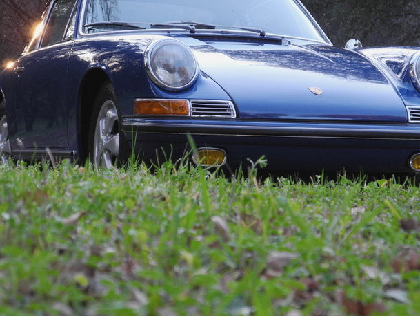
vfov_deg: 9.9
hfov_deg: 13.2
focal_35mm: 150
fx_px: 1820
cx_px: 226
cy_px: 149
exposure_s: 1/30
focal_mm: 25.4
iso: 122
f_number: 4.5
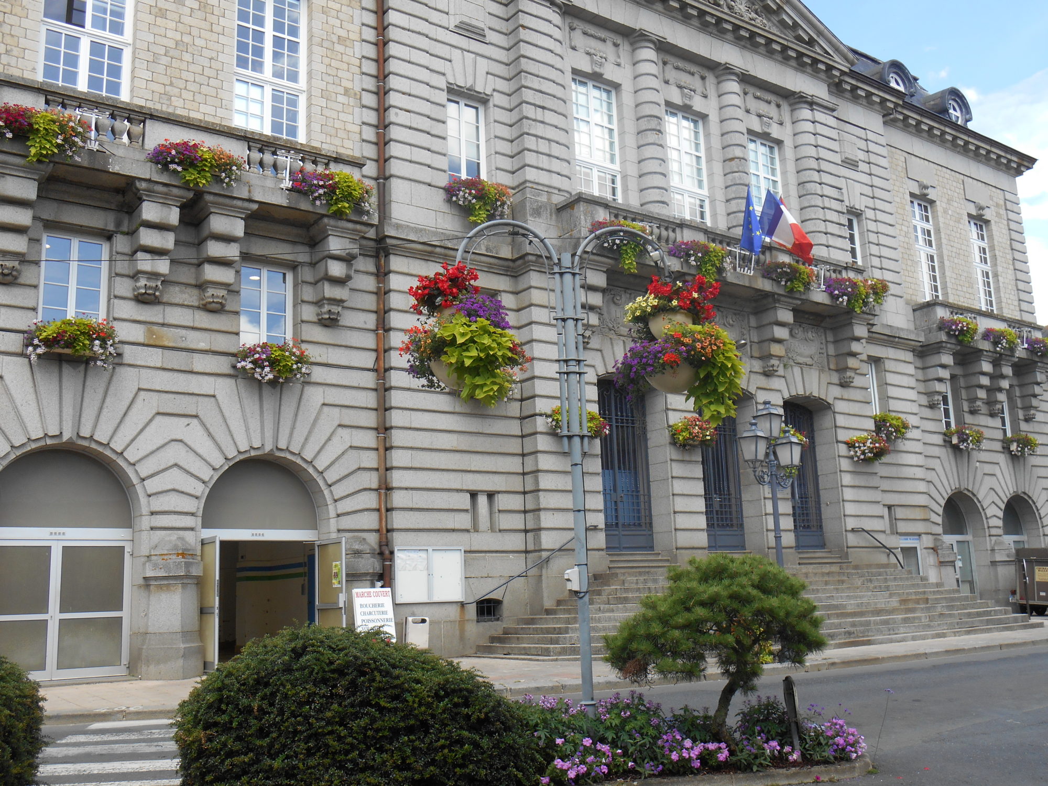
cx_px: 524
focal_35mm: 35
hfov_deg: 52.6
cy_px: 393
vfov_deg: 40.7
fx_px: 1060
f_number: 3.7
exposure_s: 1/250
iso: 80
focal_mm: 6.3
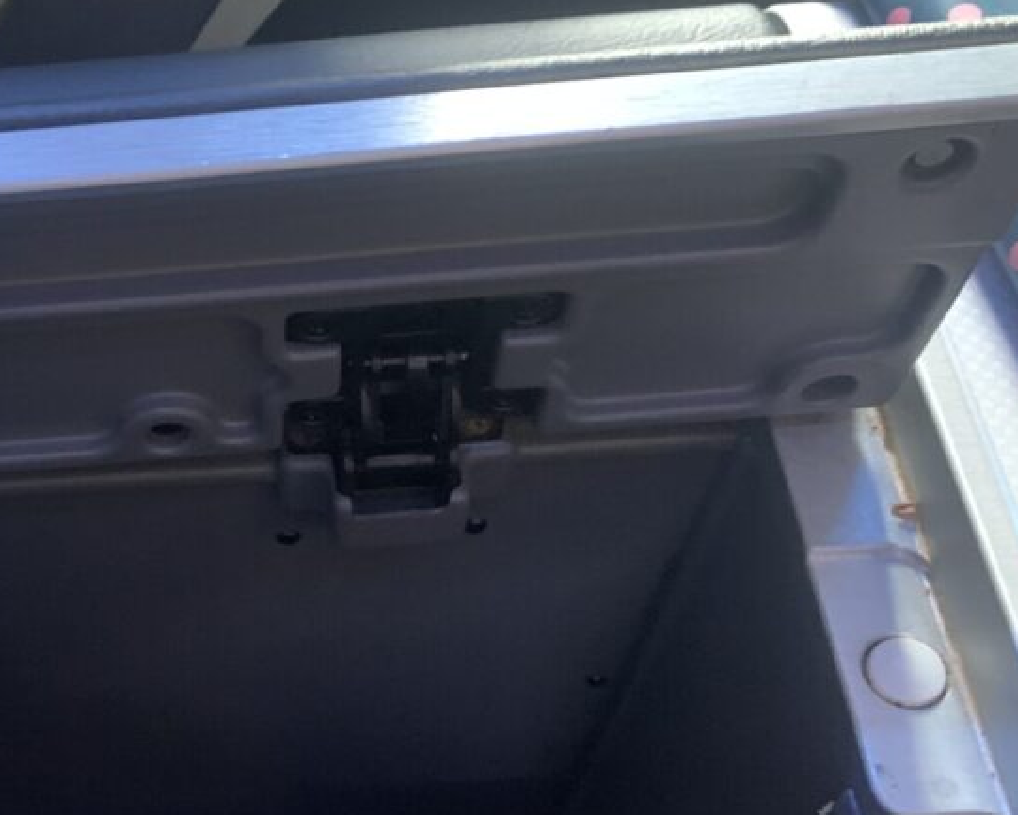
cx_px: 134
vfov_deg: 31.3
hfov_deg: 36.7
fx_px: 1446
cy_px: 504
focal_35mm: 48
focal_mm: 4.25
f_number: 1.8
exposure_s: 1/22
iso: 640
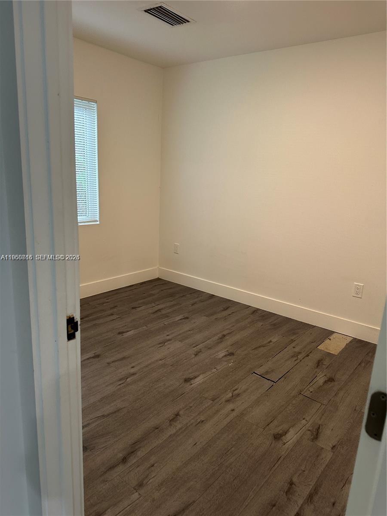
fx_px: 358
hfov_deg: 56.8
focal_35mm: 24
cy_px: 258
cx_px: 194
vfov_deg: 71.6
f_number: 1.78
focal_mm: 6.86
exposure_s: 1/60
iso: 200
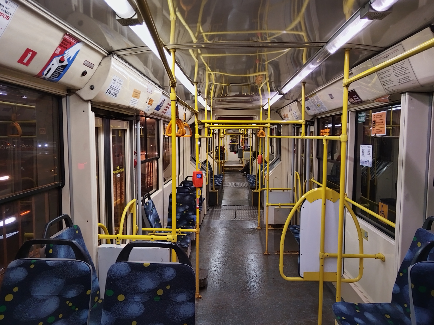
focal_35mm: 26
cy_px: 162
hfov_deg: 67.3
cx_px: 217
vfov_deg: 53.1
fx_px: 326
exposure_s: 1/33.3
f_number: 1.9
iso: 1151
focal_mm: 4.95
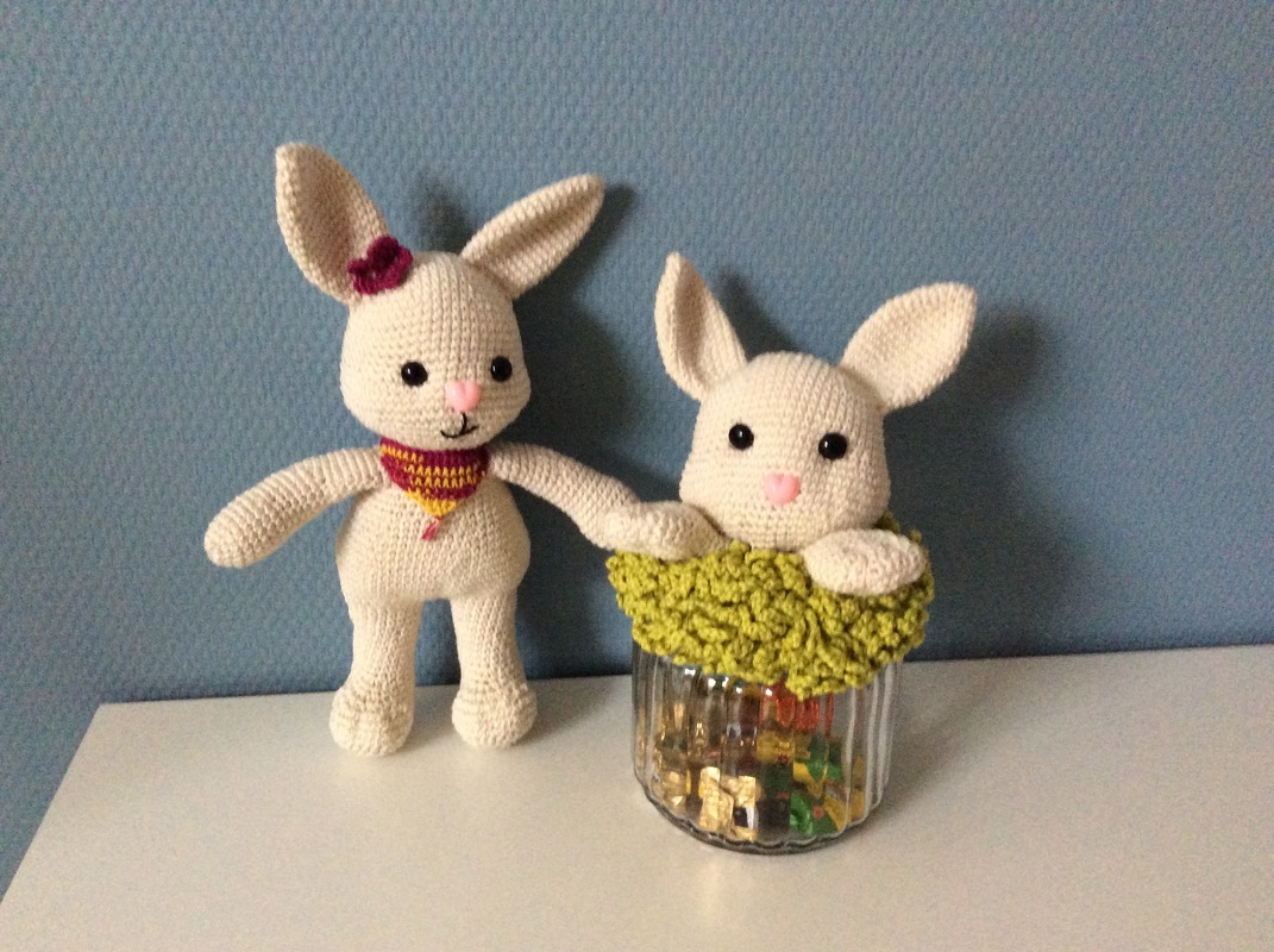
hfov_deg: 56.9
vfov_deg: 44.1
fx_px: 1176
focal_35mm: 32
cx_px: 637
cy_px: 476
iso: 320
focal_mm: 3.3
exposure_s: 1/17
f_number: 2.4
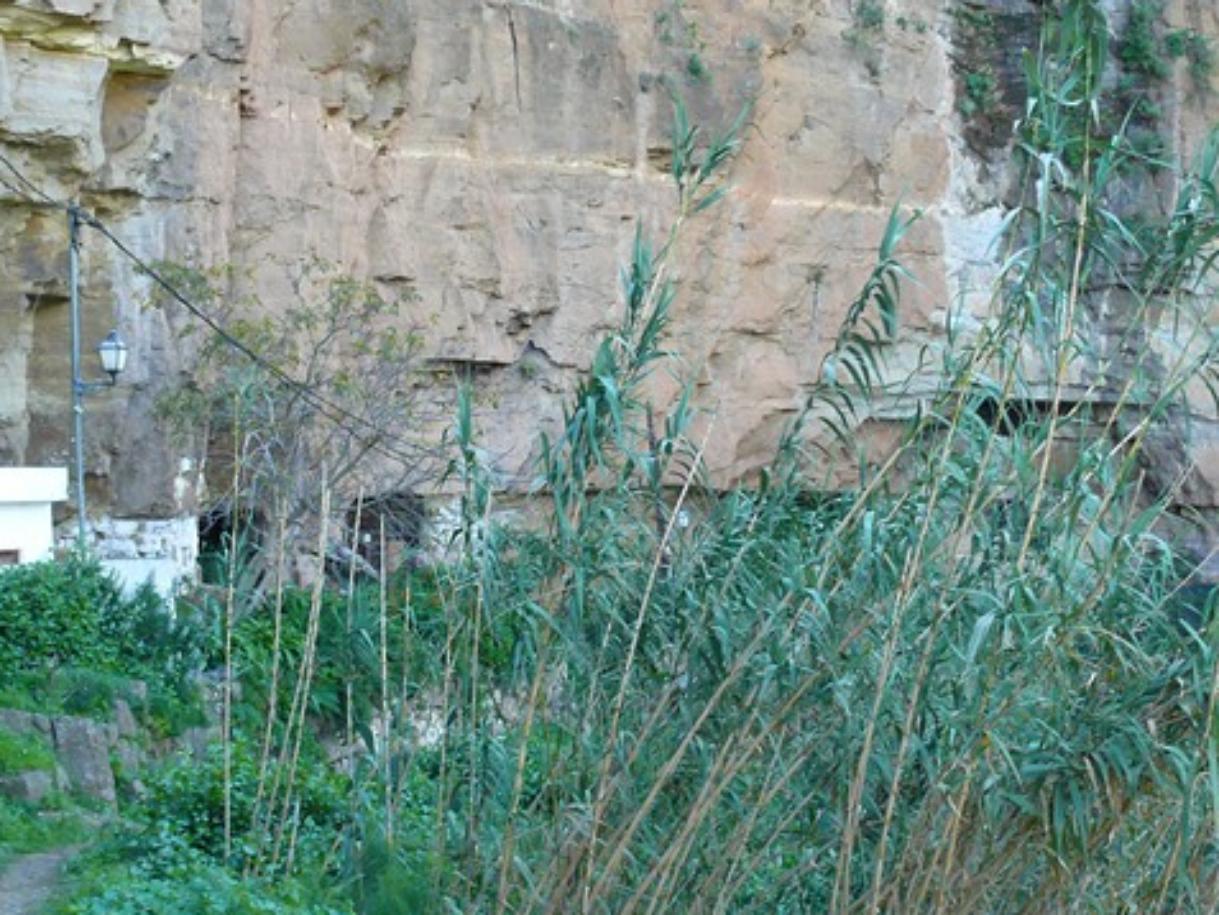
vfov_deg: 26.5
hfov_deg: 34.9
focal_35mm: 55
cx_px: 537
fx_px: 1937
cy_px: 562
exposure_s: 1/60
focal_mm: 7.4
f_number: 2.8
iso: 200
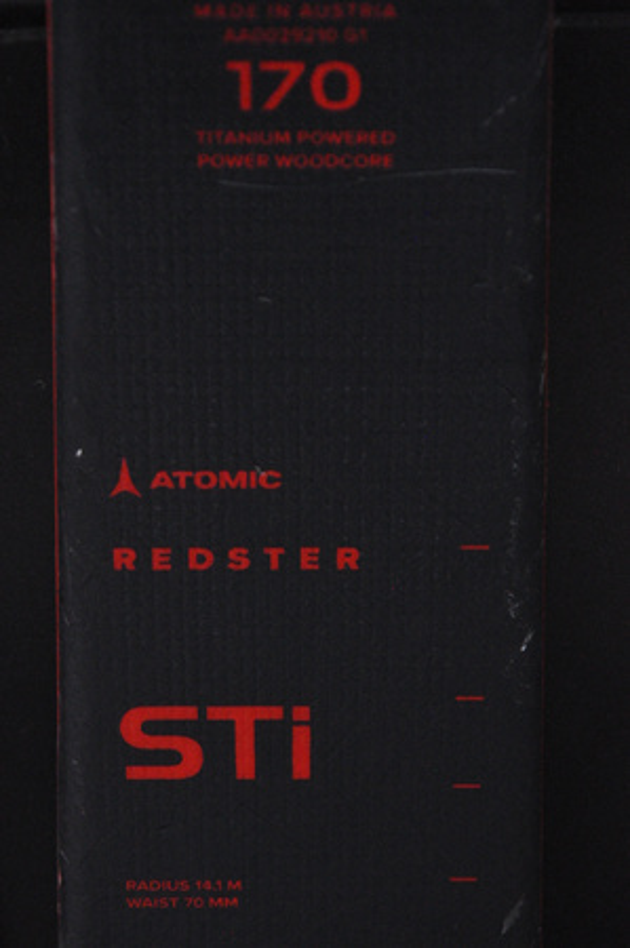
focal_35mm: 120
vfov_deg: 17.1
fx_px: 3157
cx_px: 315
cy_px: 474
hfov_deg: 11.4
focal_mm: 80
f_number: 8
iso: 3200
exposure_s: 1/125
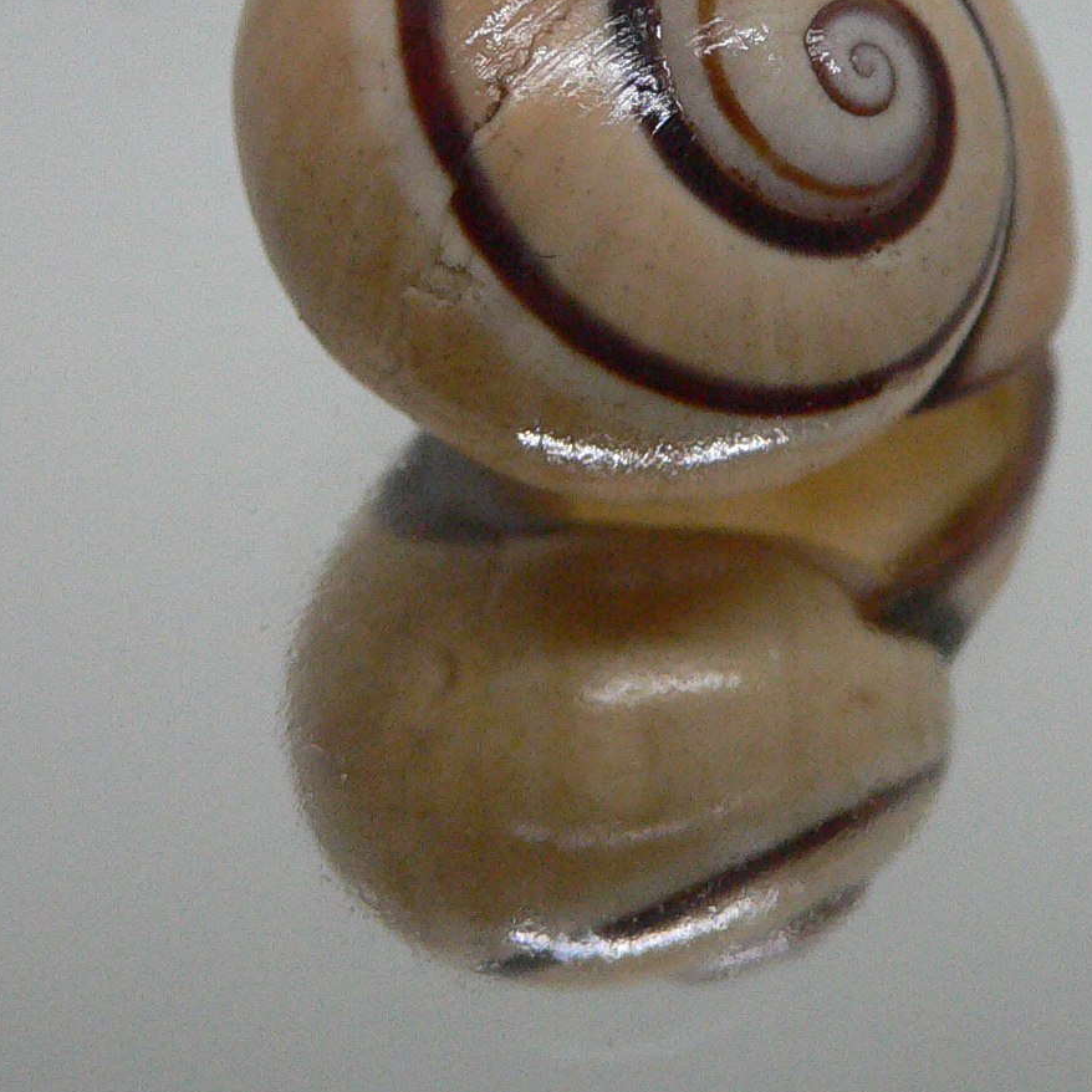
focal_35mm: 71
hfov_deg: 24.3
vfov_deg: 24.0
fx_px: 2534
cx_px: 669
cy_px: 220
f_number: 2.8
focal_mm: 4.6
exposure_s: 1/60
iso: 200
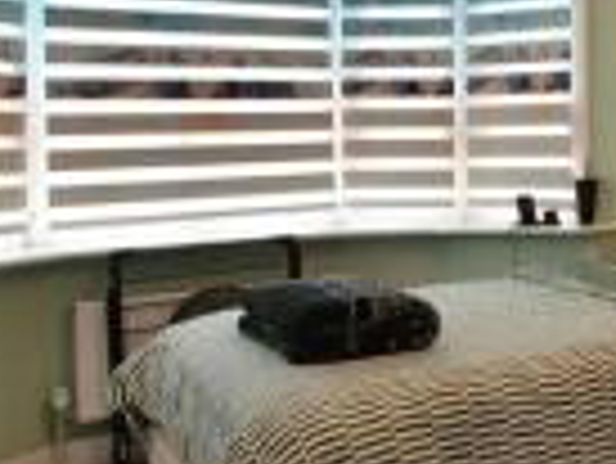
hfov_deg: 31.6
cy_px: 128
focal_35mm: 50
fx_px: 891
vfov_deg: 28.8
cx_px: 746
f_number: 8
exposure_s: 1/3
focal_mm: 10
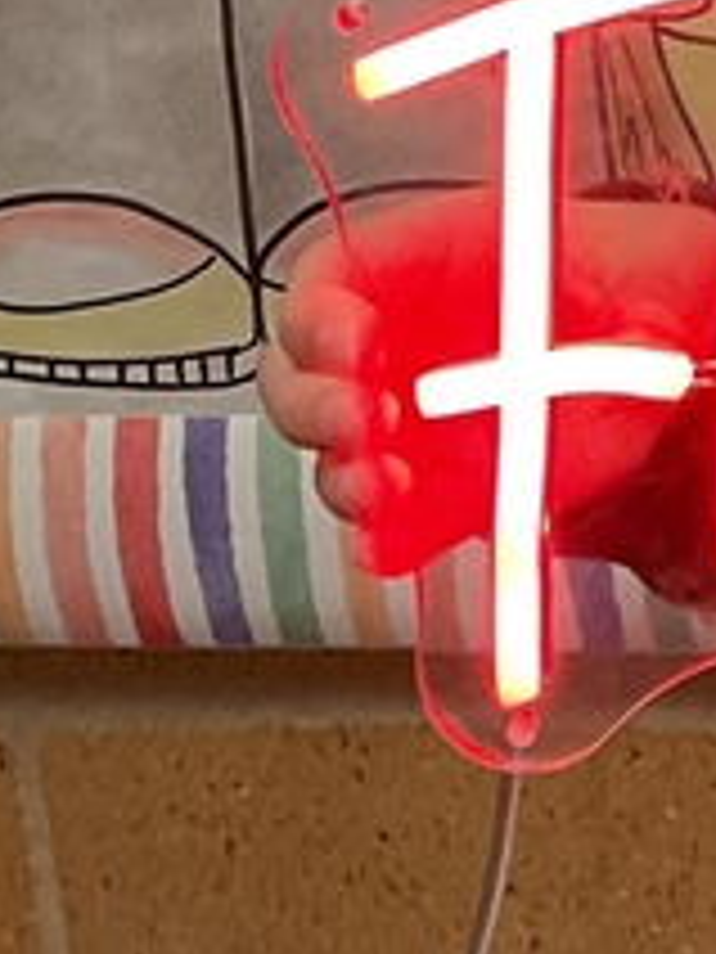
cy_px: -405
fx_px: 3861
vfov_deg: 13.4
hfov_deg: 9.6
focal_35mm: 140
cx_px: 1635
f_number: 1.8
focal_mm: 3
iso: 160
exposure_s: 1/60
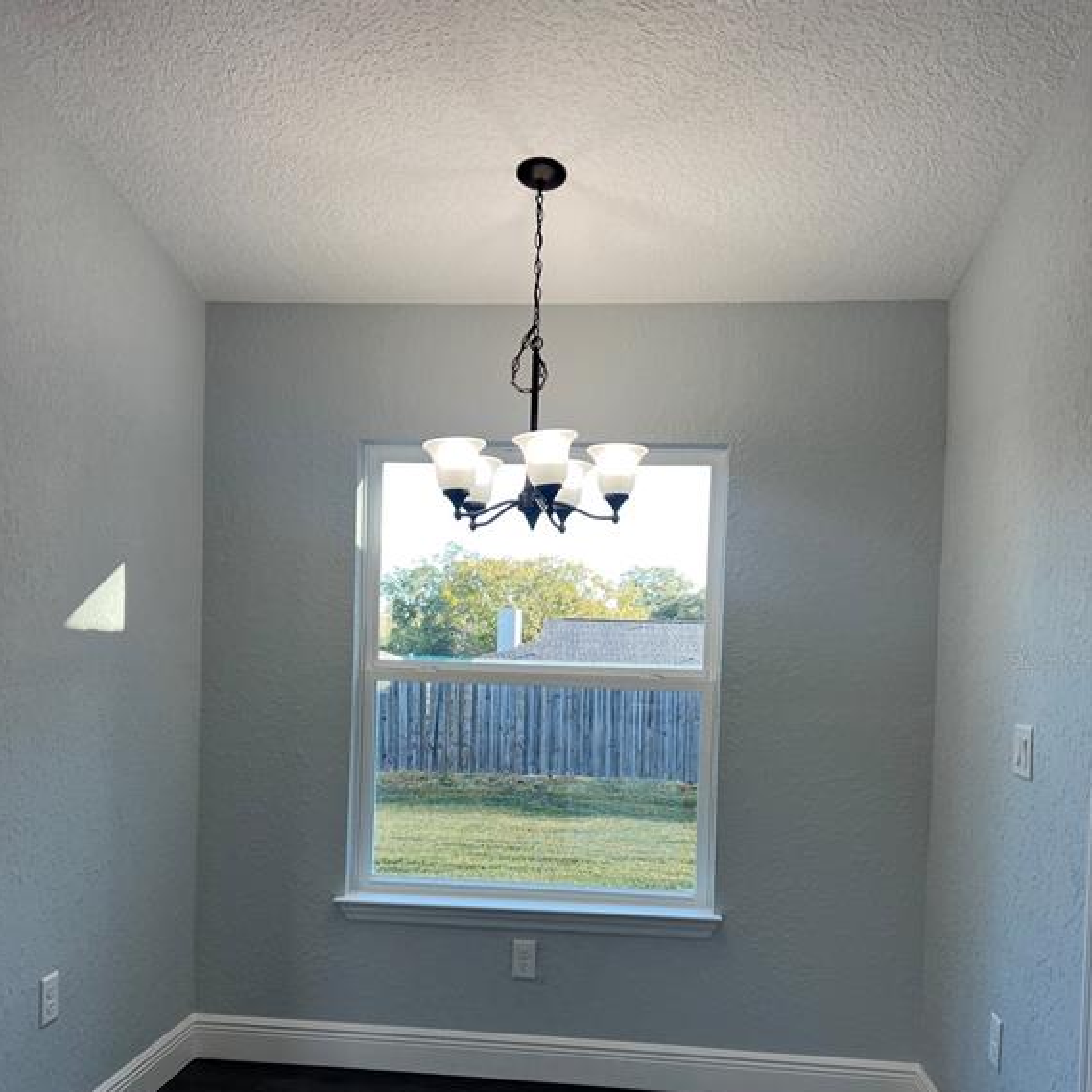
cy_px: 660
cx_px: 543
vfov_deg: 52.1
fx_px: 1106
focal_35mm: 31
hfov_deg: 52.5
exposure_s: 1/146
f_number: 1.5
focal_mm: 5.7
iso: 32
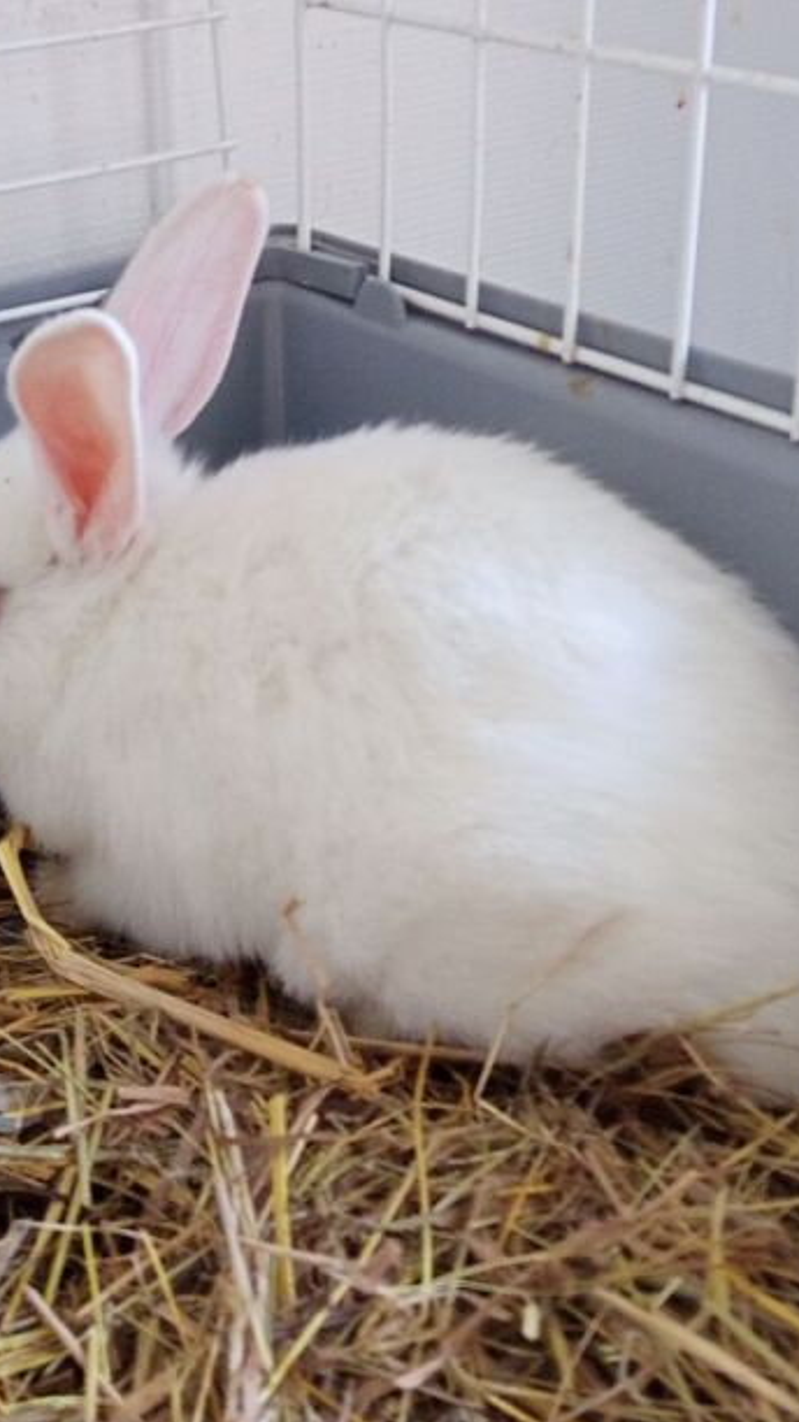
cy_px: 737
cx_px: 307
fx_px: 1847
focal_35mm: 49
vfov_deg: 42.1
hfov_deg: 24.4
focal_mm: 5.24
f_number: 1.7
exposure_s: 1/25
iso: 1249
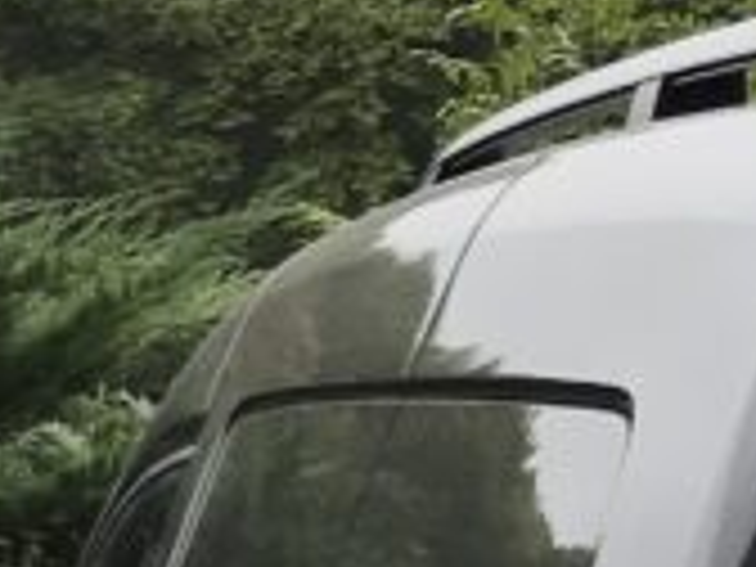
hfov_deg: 9.3
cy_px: 1017
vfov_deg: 8.4
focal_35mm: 171
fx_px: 3735
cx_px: -1480
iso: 20
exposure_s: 1/669
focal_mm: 3.99
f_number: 1.8
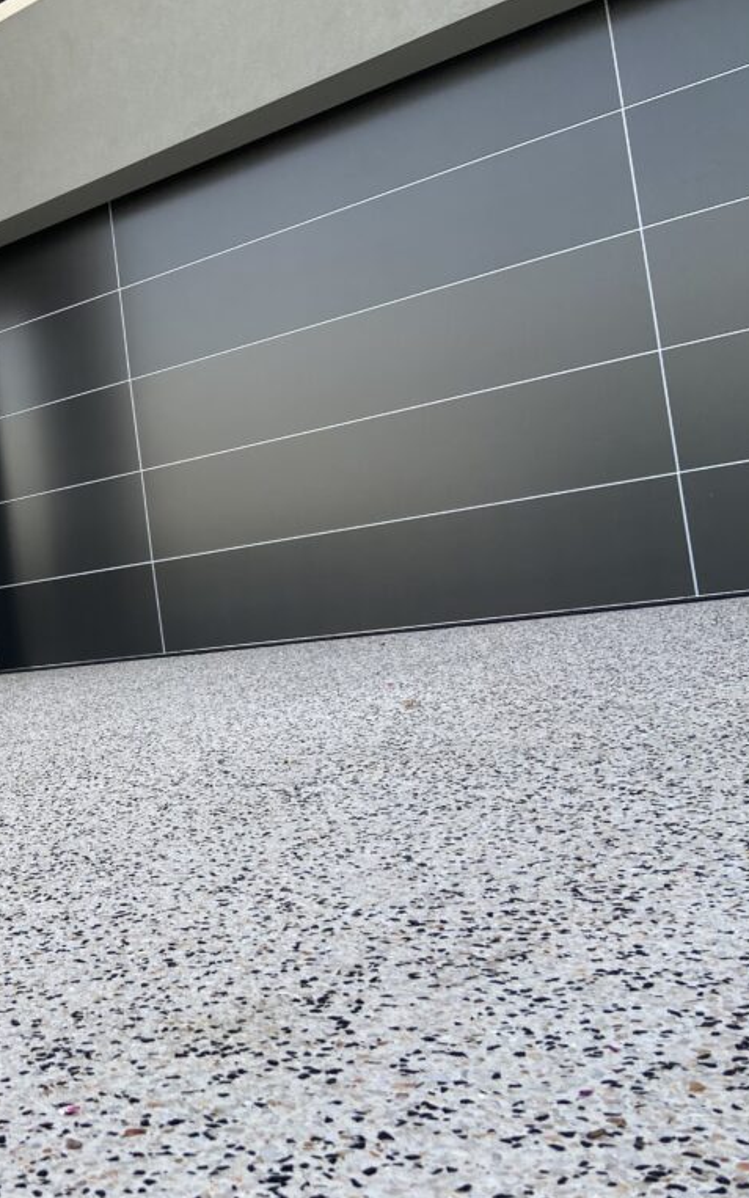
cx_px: -8
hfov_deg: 31.7
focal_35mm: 37
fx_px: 1208
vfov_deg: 52.7
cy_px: 598
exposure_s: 1/121
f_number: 1.8
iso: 64
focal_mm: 4.25
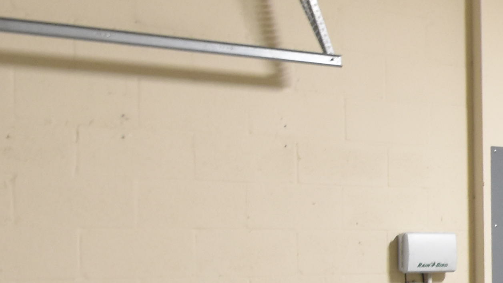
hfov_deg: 22.3
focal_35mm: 75
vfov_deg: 15.9
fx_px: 1000
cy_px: 262
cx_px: 791
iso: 800
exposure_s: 1/6
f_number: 3.5
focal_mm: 10
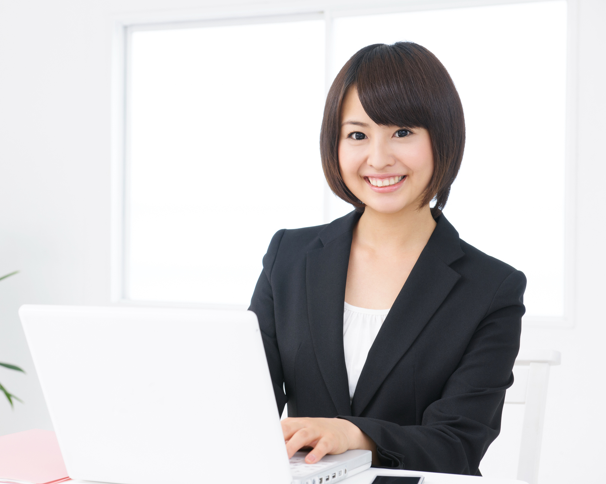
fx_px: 1417
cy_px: 242
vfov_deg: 19.4
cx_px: 254
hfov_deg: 24.1
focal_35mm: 79
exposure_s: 1/25
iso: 200
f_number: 8
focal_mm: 70
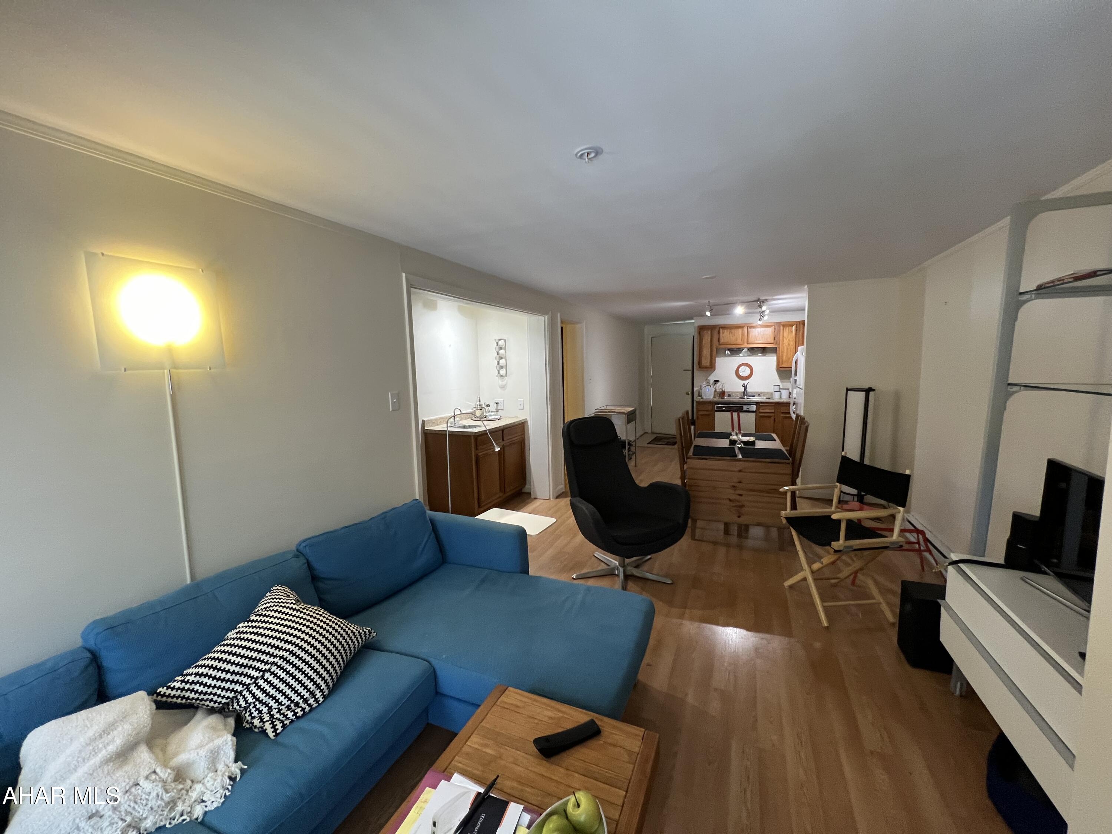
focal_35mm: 13
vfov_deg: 89.9
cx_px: 556
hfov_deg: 106.2
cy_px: 417
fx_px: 418
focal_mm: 1.57
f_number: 1.8
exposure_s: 1/60
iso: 250
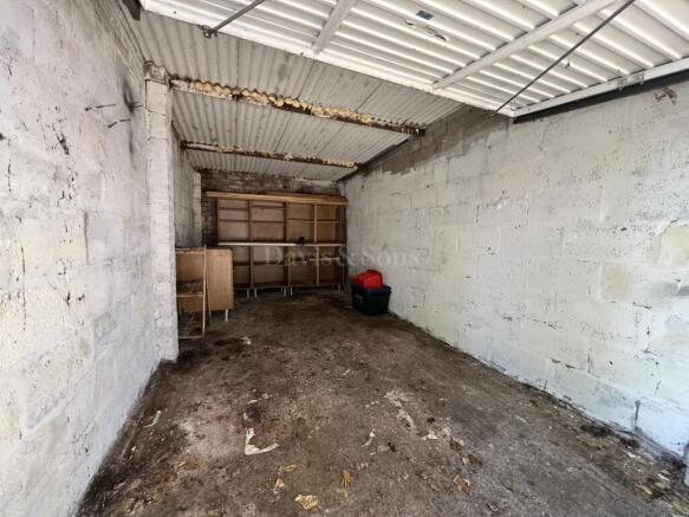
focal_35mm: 13
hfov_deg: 106.2
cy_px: 258
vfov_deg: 89.9
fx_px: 259
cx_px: 344
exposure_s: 1/99
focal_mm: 1.57
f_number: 1.8
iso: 250
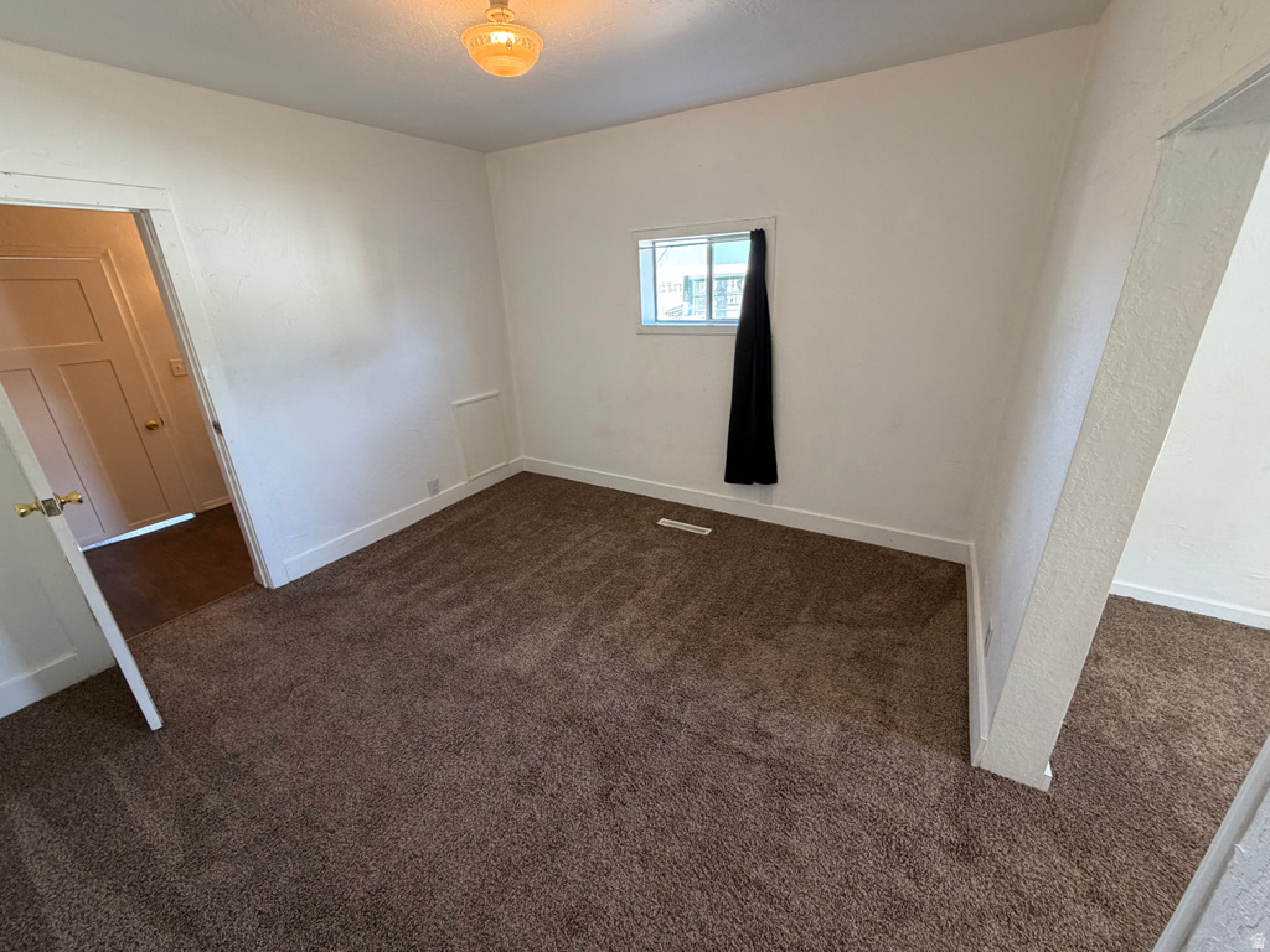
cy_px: 476
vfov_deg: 85.7
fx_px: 514
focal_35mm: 14
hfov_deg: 102.1
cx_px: 635
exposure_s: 1/60
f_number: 2.2
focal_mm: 2.22
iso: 200
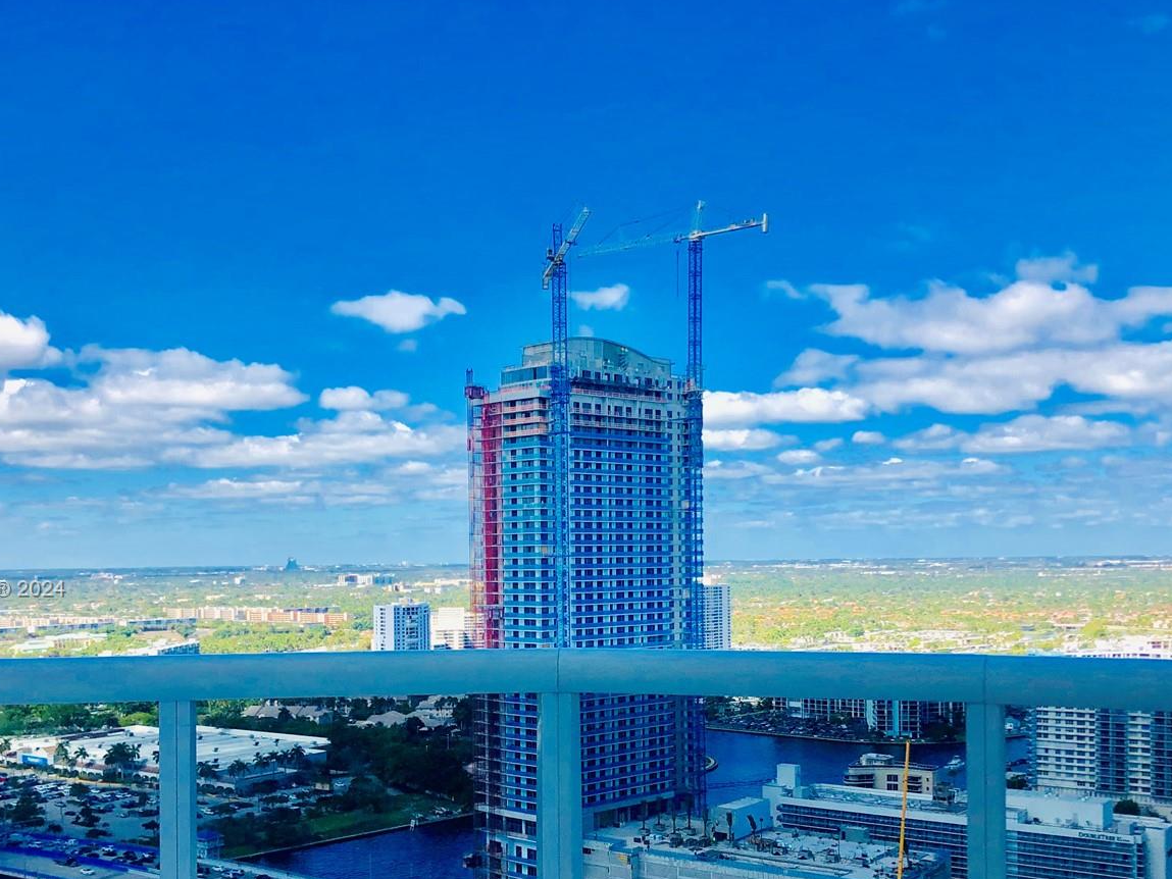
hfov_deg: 47.8
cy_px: 590
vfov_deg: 36.4
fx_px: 1321
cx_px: 555
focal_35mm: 39
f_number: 1.8
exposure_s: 1/1919
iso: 20
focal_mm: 3.99
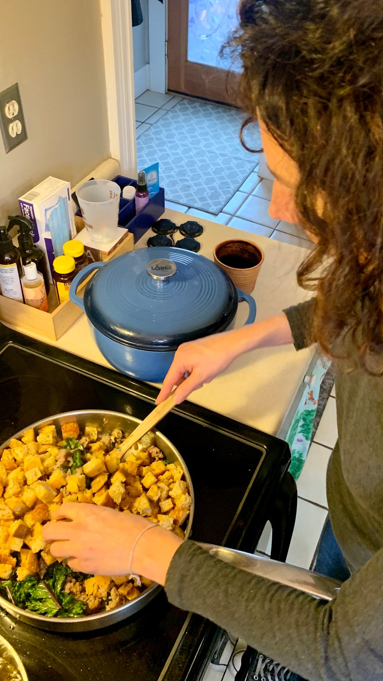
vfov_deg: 59.4
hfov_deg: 35.6
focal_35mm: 33
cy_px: 312
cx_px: 192
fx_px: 596
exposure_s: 1/30
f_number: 1.8
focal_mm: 4.25
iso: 400
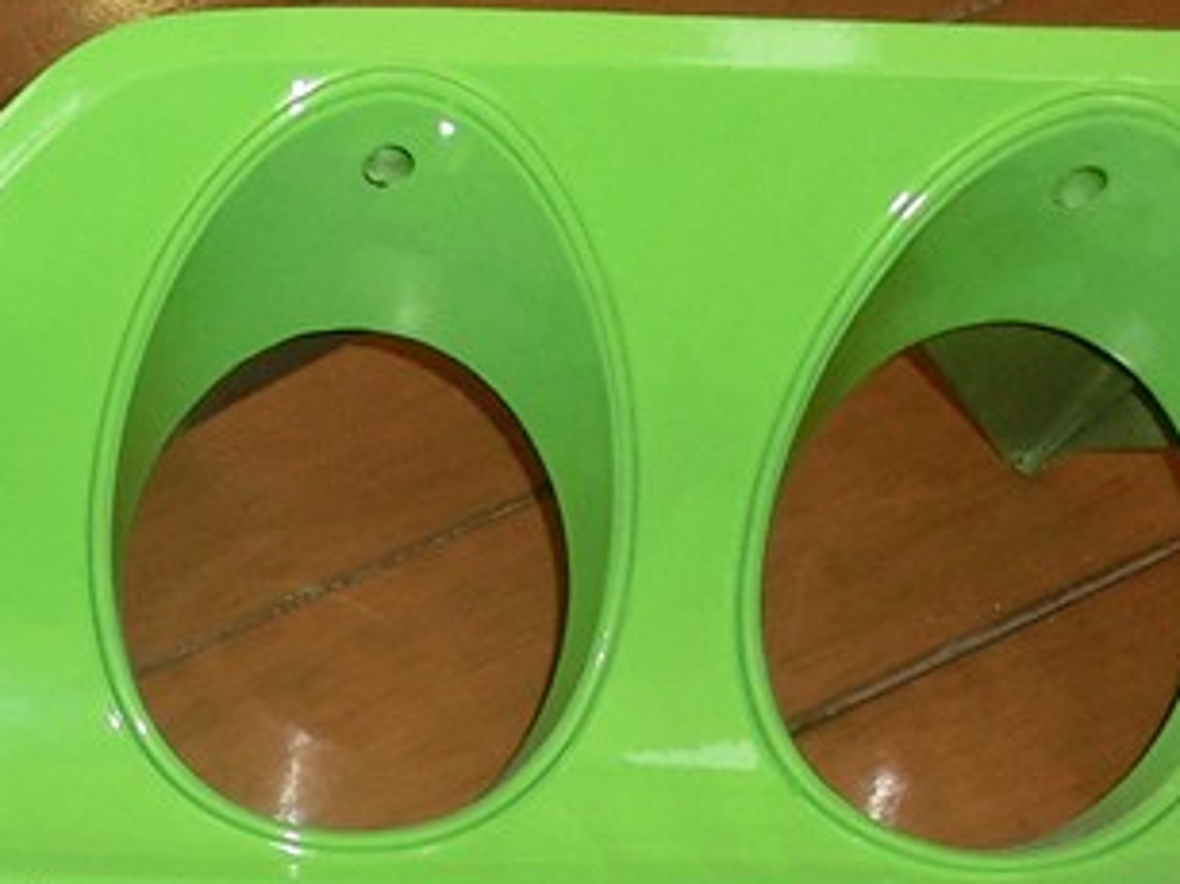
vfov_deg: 16.8
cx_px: -69
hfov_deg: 23.2
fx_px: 2726
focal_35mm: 80
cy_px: 1299
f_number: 3
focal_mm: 4.24
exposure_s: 1/20
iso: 400
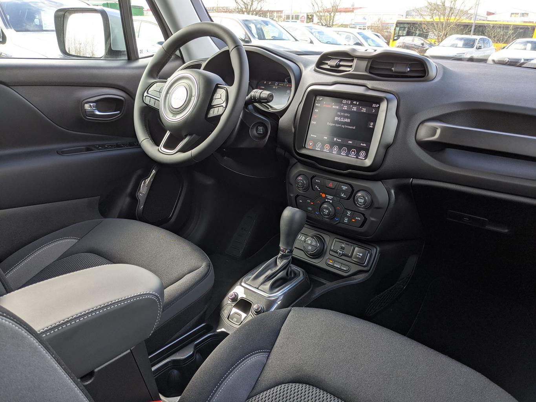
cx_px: 268
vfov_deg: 51.4
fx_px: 418
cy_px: 201
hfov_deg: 65.3
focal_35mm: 27
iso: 53
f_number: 1.73
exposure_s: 1/199
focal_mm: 4.38
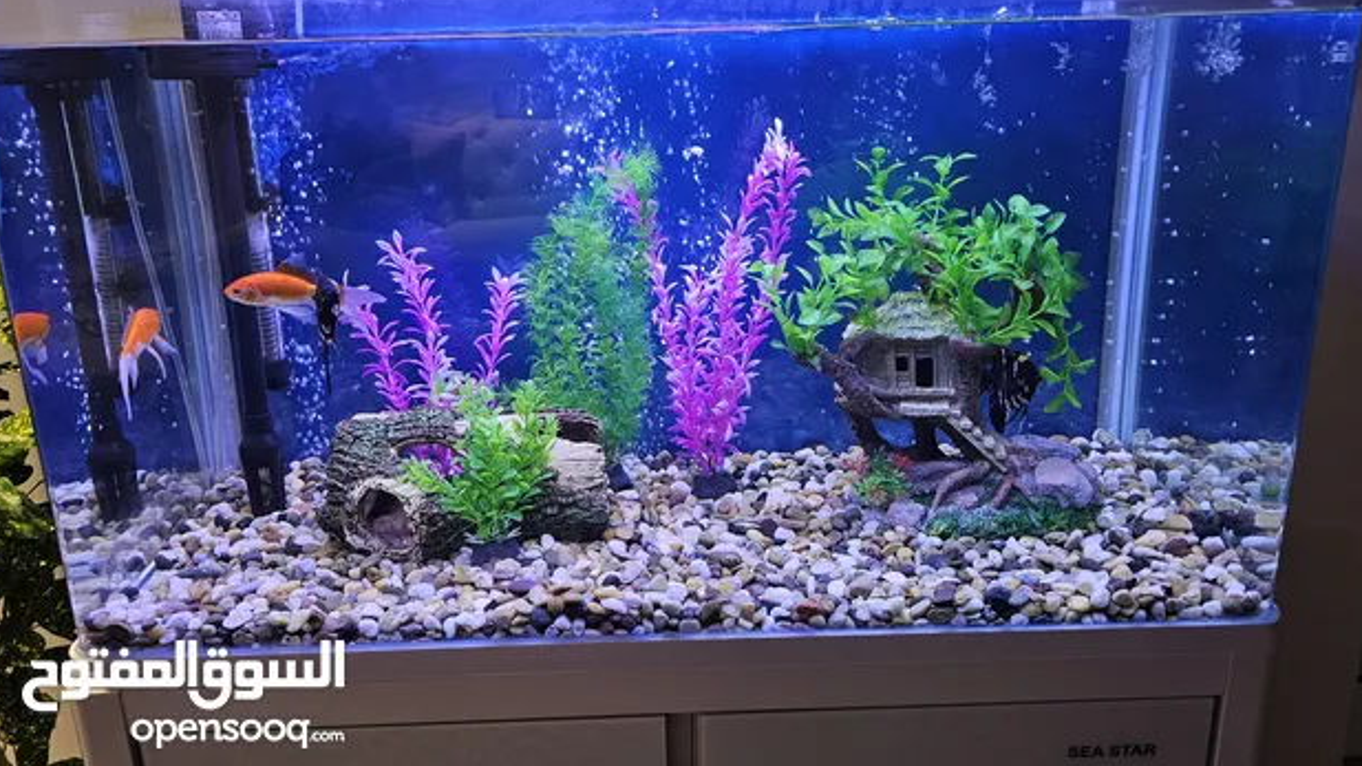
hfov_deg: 71.9
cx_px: 675
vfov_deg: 43.9
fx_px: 939
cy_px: 272
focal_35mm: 26
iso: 200
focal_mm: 6.3
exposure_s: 1/100
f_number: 1.7
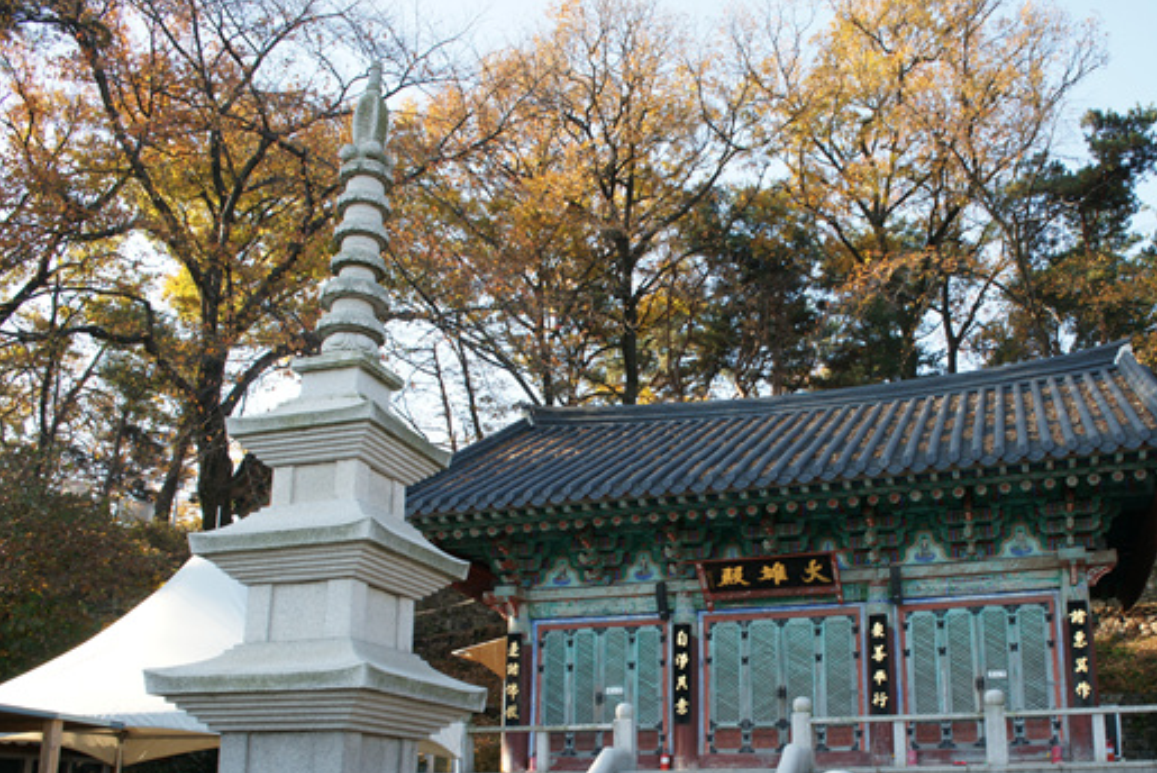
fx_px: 1093
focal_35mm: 34
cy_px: 543
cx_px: 705
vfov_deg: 38.3
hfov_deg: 55.3
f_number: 10
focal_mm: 24
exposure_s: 1/60
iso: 200
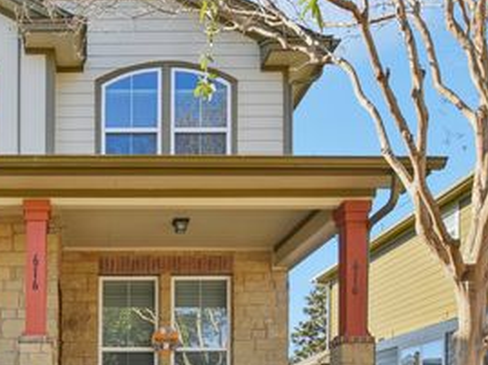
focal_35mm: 35
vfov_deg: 40.6
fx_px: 491
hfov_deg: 49.0
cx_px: 80
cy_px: 217
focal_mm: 13
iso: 400
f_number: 8
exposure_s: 1/250
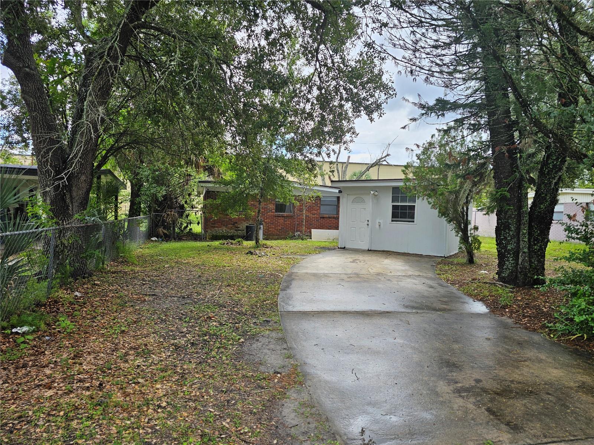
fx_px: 395
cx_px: 297
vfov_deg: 58.9
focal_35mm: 23
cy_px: 222
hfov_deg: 73.9
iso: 12
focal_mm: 6.3
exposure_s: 1/120
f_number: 1.7
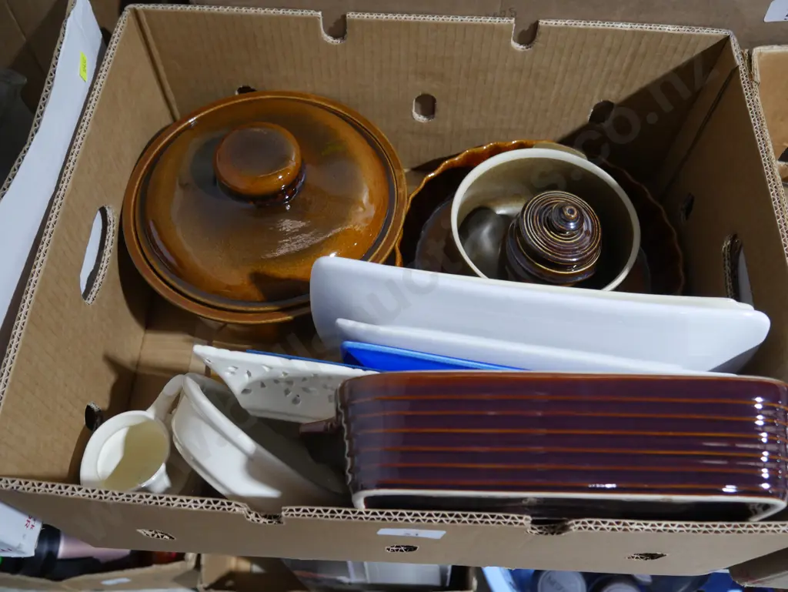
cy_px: 296
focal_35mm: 30
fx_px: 683
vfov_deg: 46.8
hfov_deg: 59.9
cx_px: 394
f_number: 3.6
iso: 800
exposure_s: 1/60
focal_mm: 15
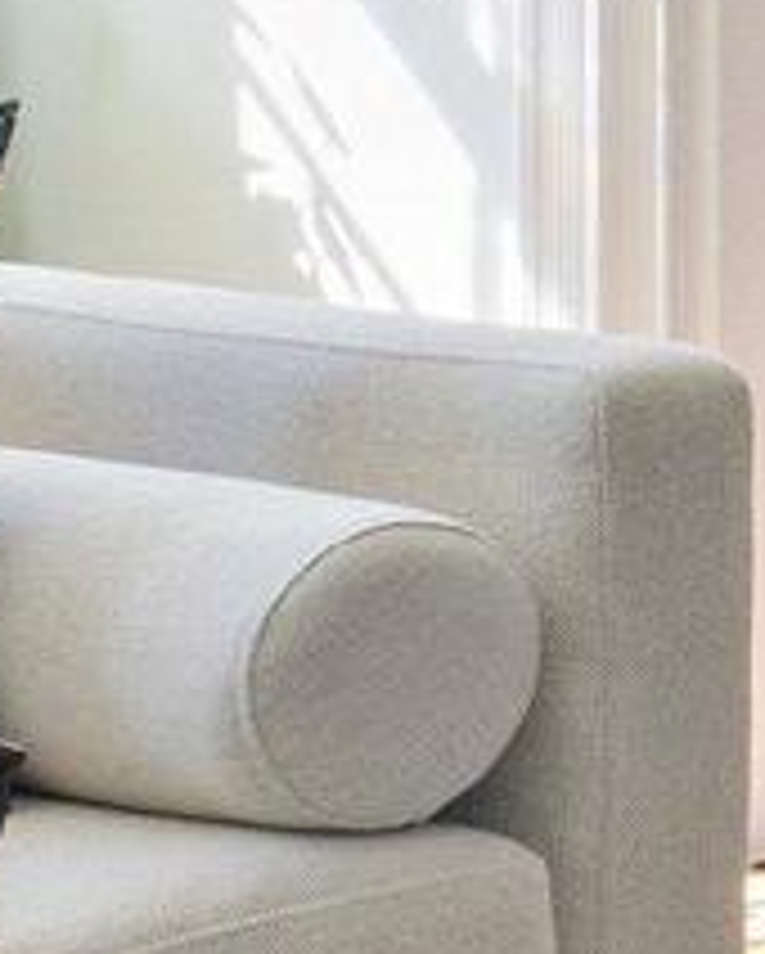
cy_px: -464
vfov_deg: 9.8
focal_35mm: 191
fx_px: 5398
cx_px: 3172
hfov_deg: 6.4
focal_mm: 20
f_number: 8
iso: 800
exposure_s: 1/8
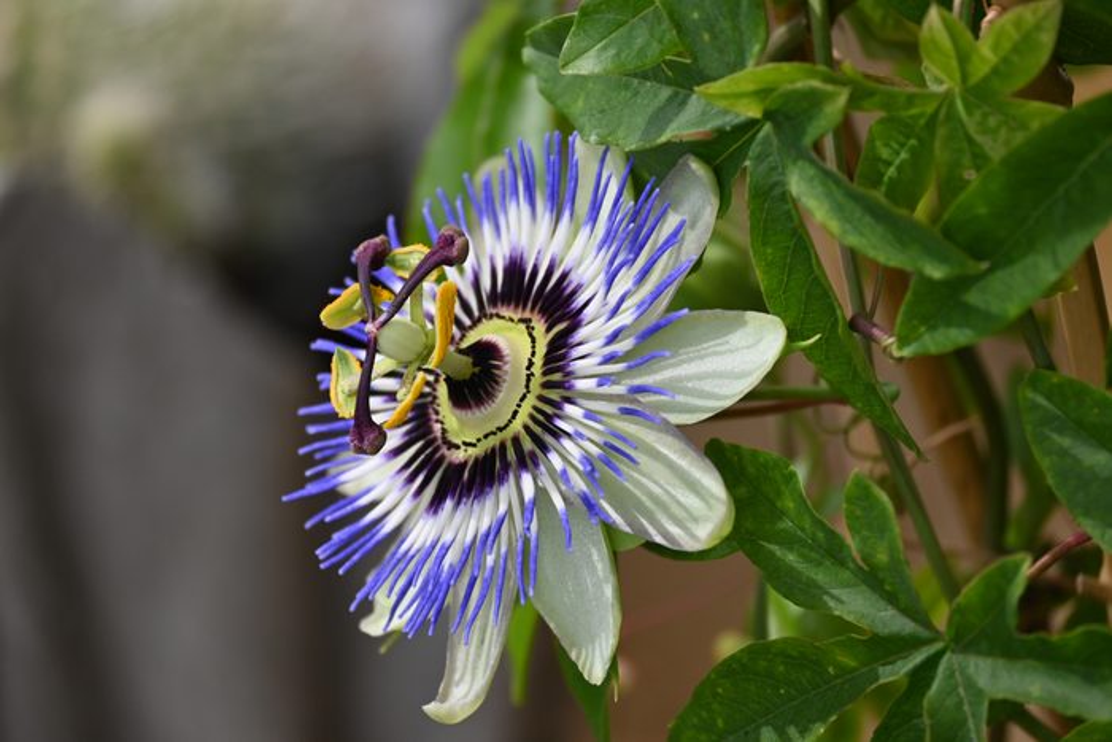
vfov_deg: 3.7
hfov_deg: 5.5
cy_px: 371
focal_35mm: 375
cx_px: 556
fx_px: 11585
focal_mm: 250
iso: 100
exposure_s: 1/125
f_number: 6.3
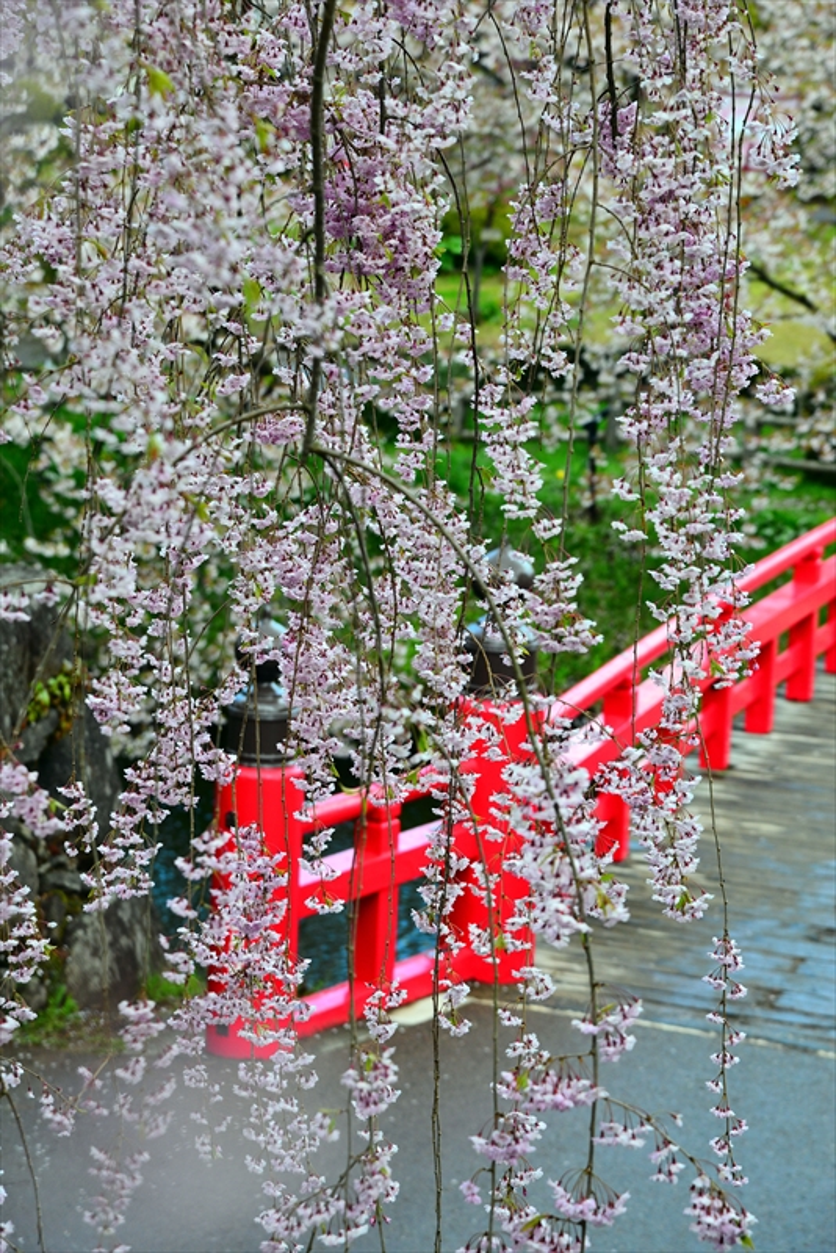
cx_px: 418
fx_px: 4176
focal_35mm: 120
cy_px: 626
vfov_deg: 17.1
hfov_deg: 11.4
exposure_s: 1/250
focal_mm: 120
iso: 400
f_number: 9
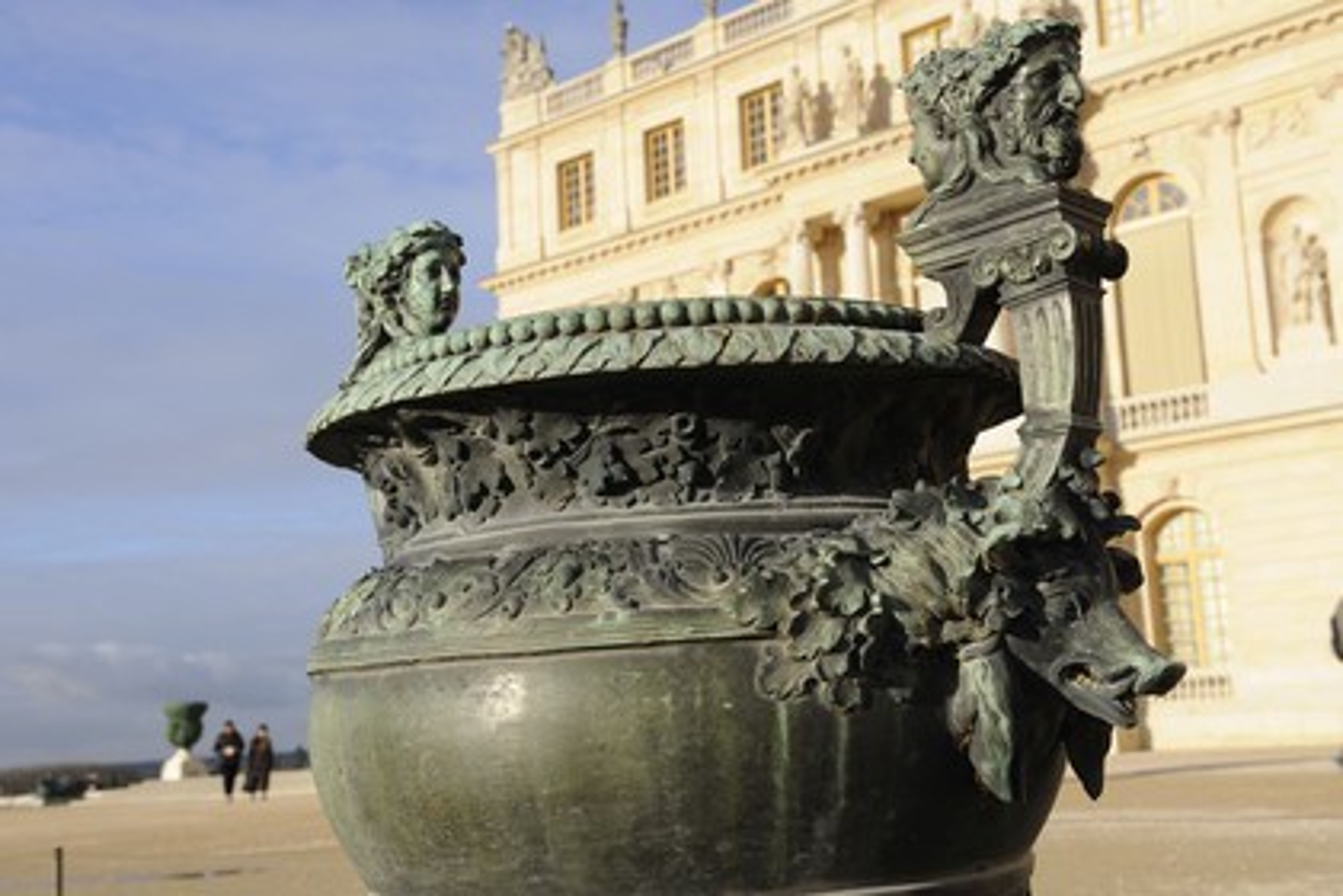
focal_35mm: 45
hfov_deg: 43.6
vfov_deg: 29.9
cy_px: 448
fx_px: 1679
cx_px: 672
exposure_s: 1/160
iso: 200
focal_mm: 45
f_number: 13
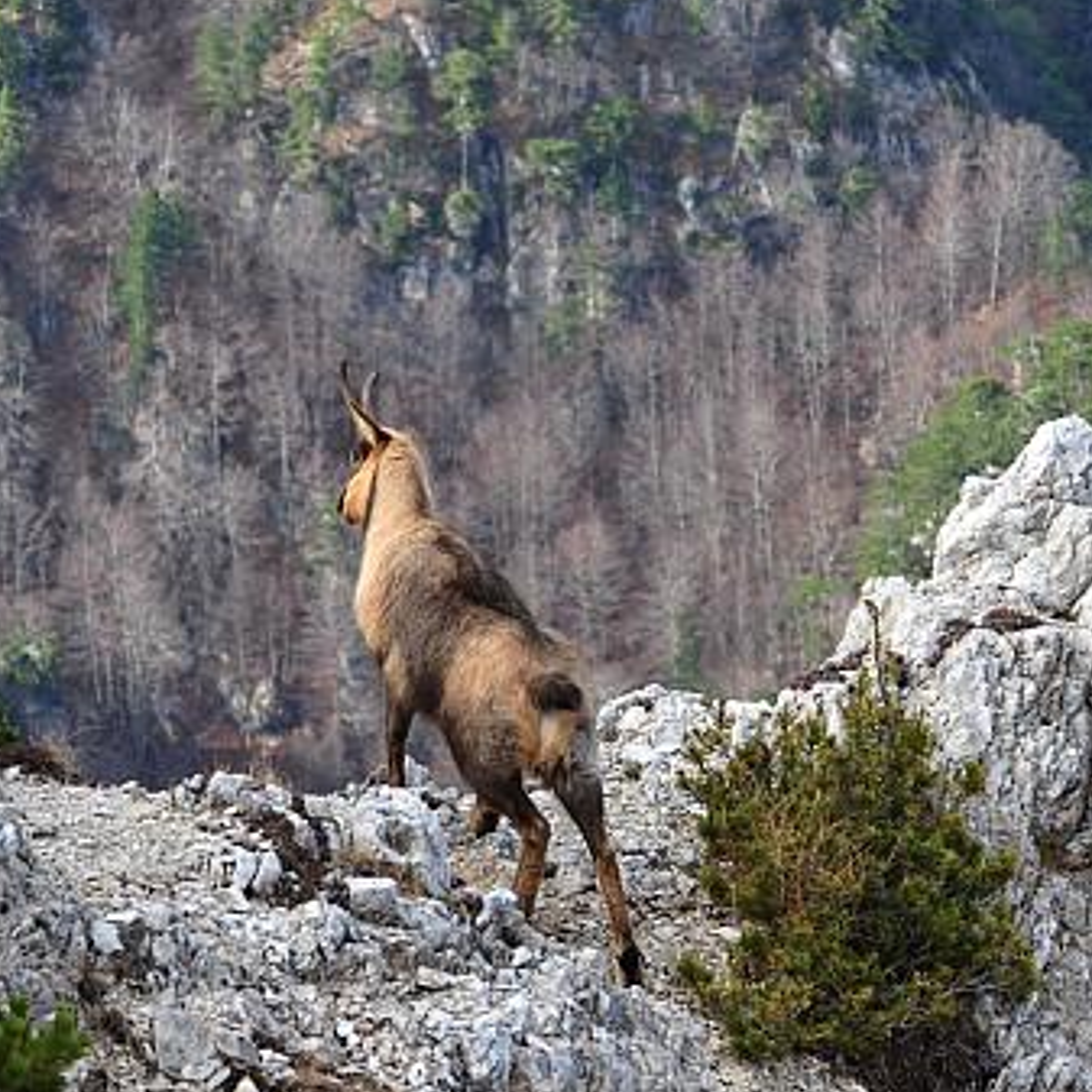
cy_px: 488
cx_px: 395
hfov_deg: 5.2
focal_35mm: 340
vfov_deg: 5.2
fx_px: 12135
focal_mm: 150
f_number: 9
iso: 500
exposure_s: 1/320
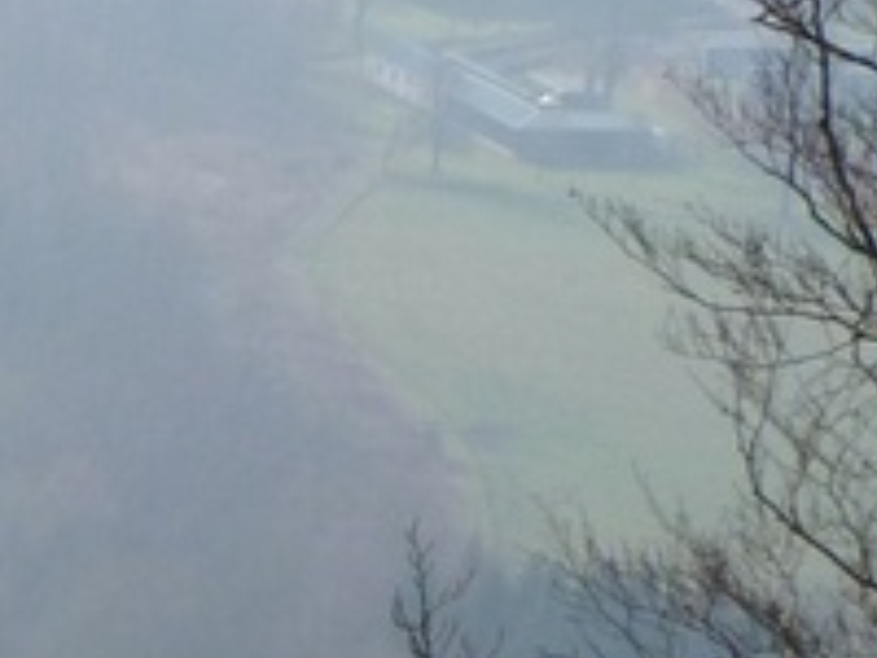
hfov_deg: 5.3
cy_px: 847
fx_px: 9045
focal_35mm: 357
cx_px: -1535
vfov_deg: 4.2
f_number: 5.6
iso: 80
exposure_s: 1/200
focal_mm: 9.2
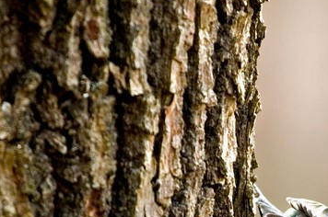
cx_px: 268
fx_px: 19162
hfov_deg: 1.0
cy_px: 278
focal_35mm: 2107
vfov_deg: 0.7
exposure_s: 1/100
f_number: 4.5
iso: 200
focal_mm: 500
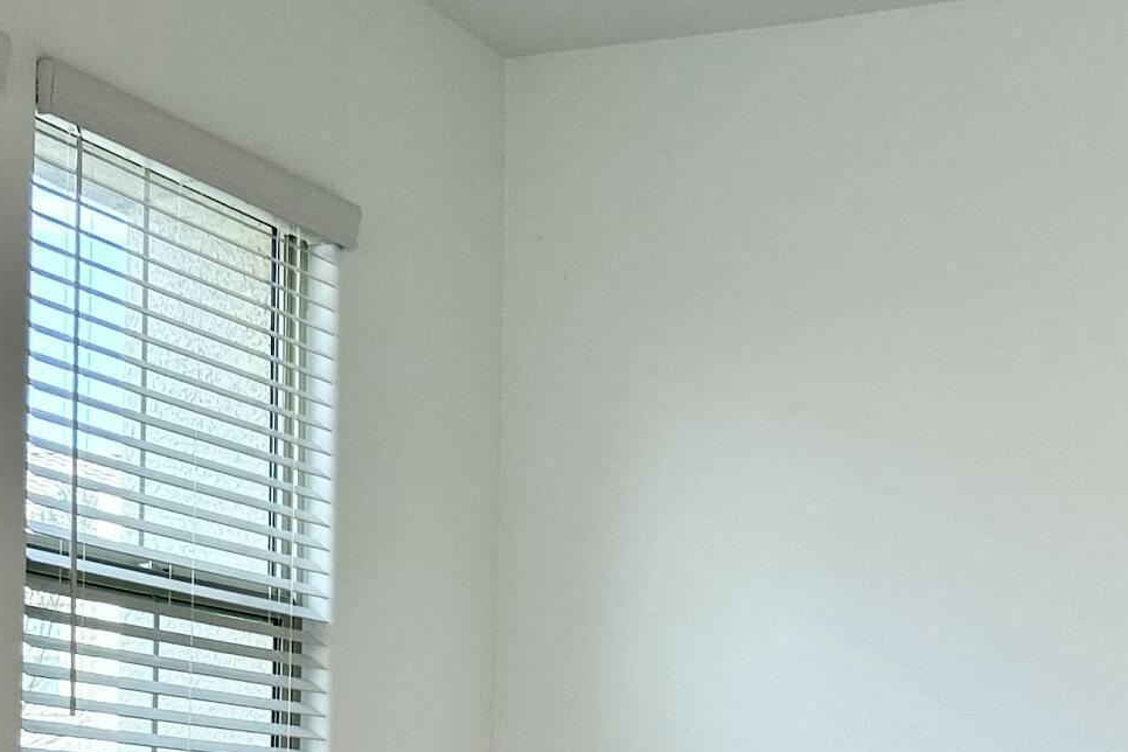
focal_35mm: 84
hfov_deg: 24.2
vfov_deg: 15.9
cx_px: 671
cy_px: 800
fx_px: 2632
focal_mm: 5.7
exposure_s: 1/166
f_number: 1.5
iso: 40
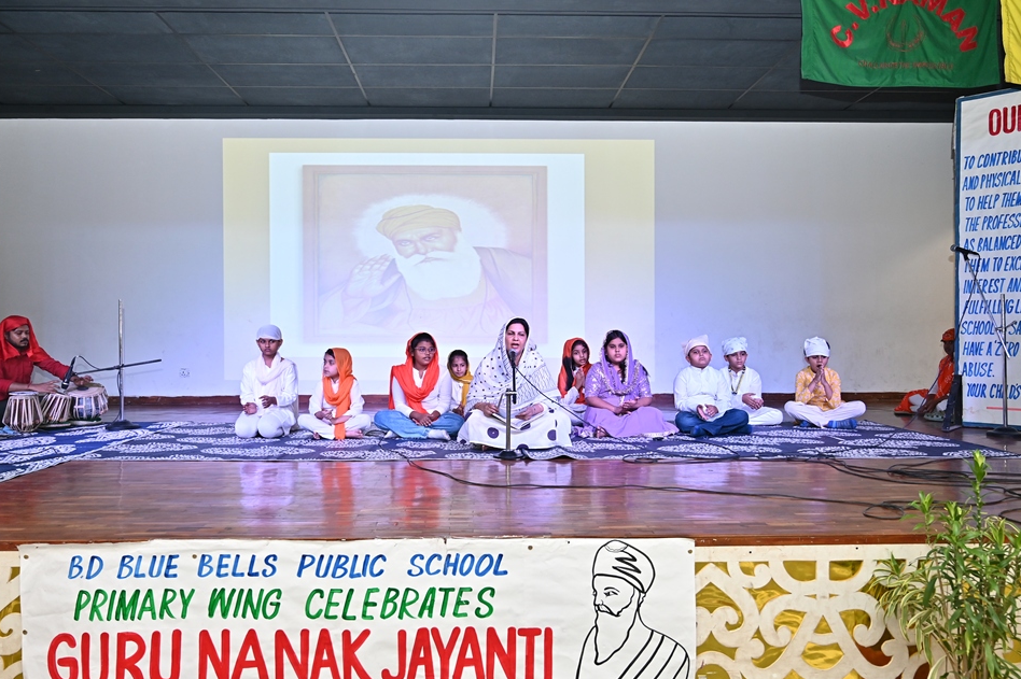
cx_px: 505
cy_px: 341
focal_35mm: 28
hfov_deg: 66.4
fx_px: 781
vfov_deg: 47.0
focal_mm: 25.5
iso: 800
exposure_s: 1/125
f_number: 4
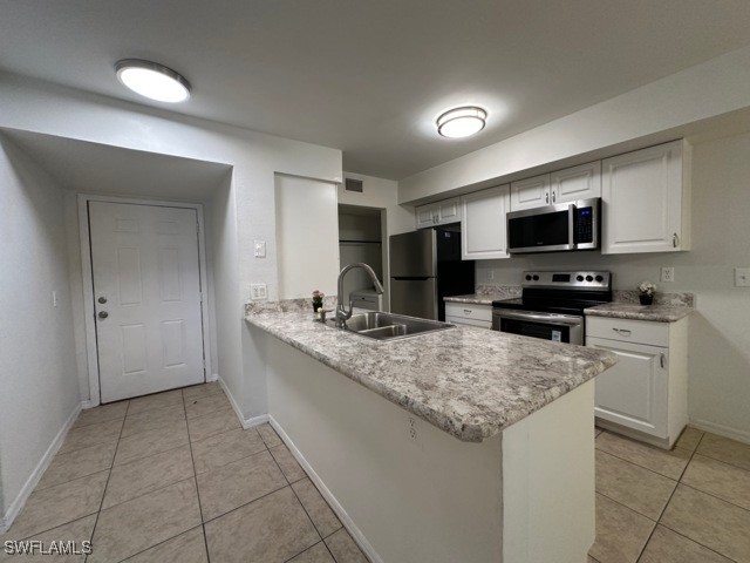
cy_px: 282
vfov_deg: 85.7
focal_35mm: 14
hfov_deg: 102.1
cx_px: 375
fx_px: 303
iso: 250
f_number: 2.2
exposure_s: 1/120
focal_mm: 2.22
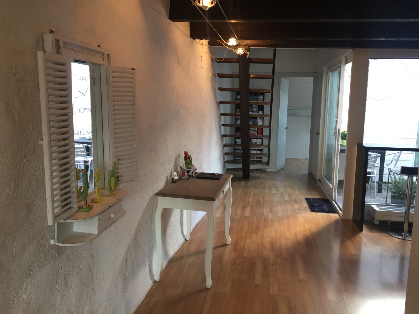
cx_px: 210
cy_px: 157
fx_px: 351
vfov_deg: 48.2
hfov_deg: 61.7
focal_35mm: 29
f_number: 2.2
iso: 125
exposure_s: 1/33
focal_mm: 4.15
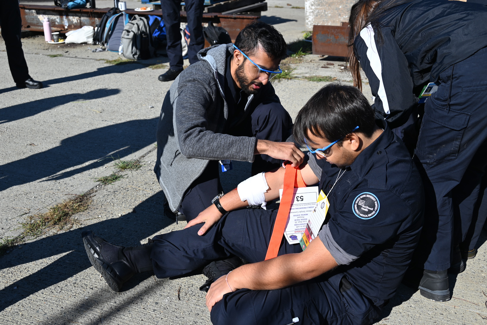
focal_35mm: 39
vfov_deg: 34.2
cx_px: 244
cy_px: 162
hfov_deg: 49.5
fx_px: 528
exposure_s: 1/400
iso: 100
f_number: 7.1
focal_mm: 39
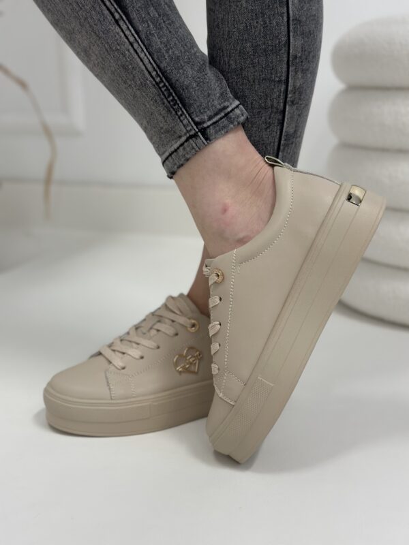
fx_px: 756
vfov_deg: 39.7
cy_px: 272
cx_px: 204
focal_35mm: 48
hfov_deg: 30.3
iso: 125
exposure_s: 1/100
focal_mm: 6.86
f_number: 1.78
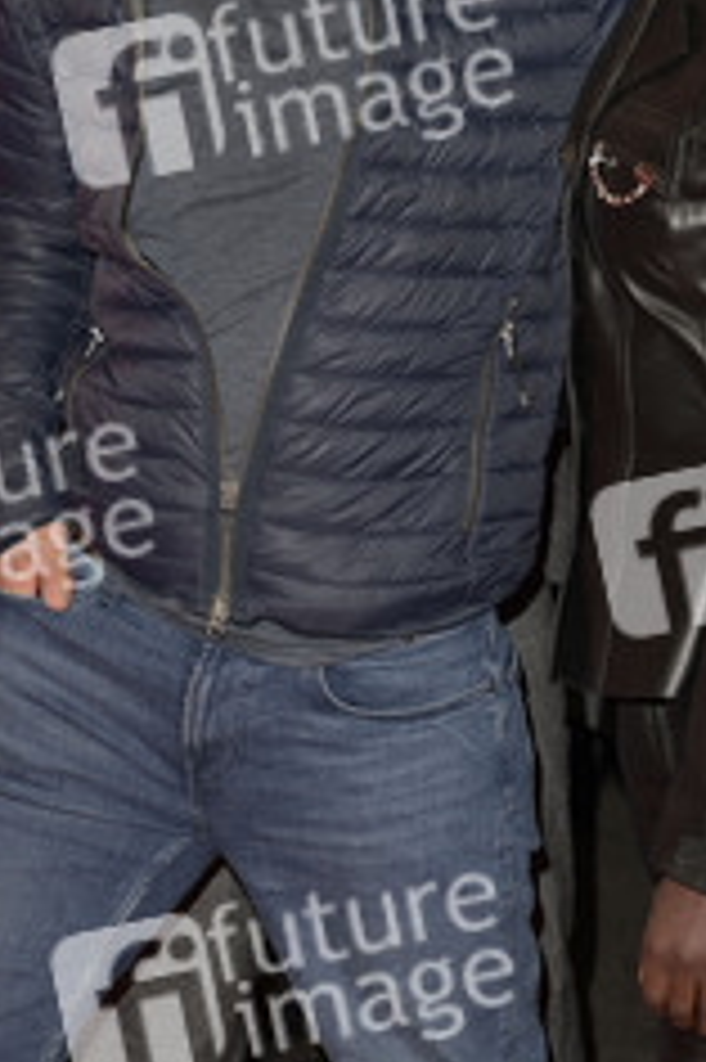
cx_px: 414
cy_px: 306
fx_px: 4242
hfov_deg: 9.5
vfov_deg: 14.2
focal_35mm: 144
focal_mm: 85
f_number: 5.6
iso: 400
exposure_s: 1/250
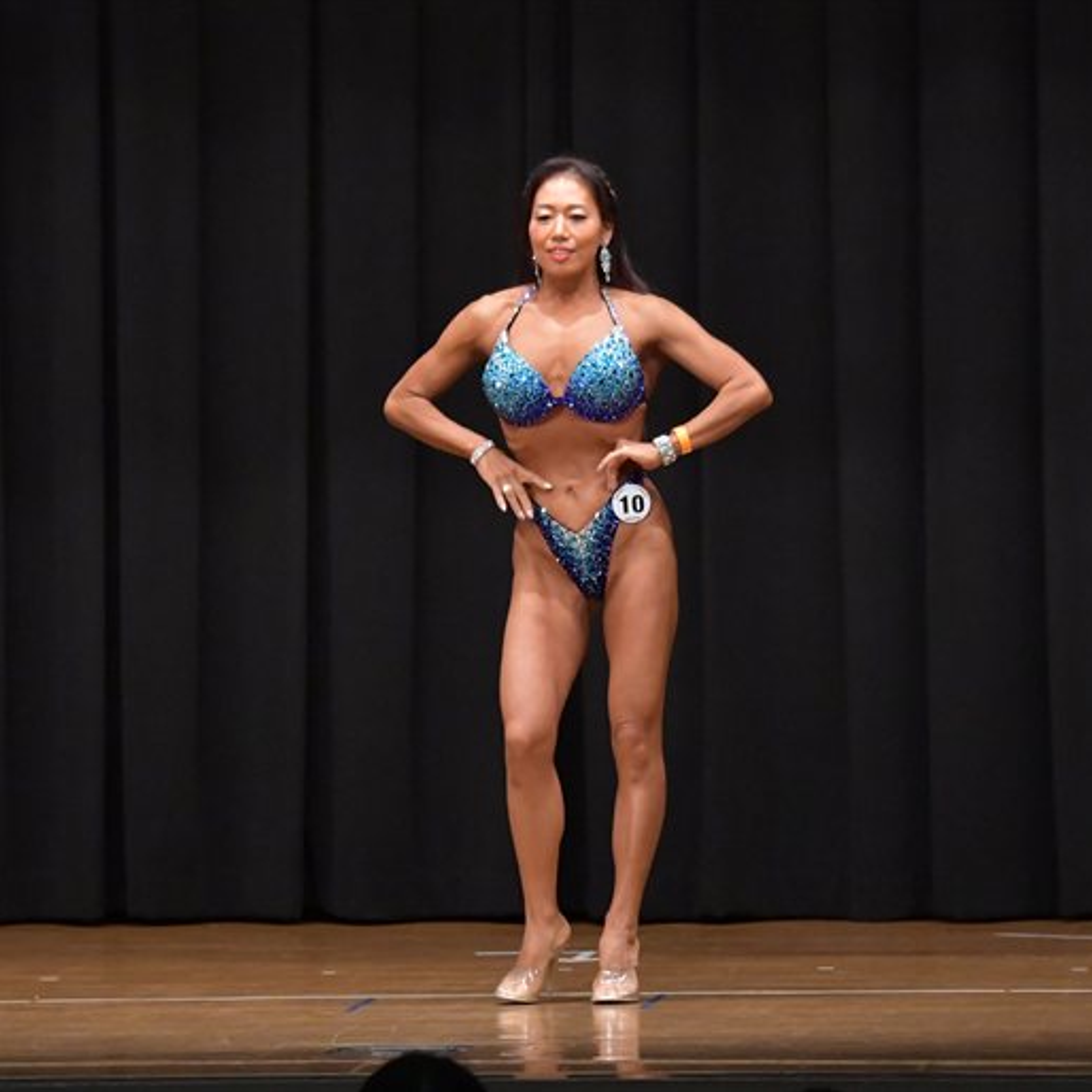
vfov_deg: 6.3
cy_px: 546
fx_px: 9922
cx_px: 515
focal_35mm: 278
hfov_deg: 6.3
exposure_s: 1/400
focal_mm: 145
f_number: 5.6
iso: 6400
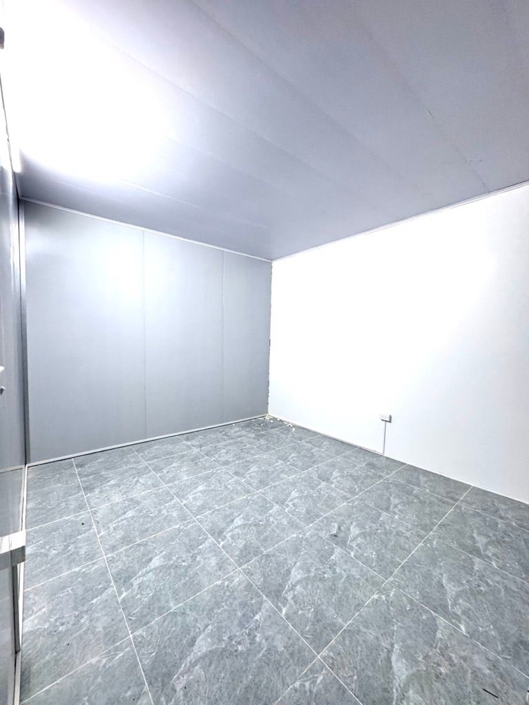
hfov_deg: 85.7
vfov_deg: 102.1
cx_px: 264
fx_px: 285
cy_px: 352
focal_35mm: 14
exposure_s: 1/100
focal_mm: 2.22
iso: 250
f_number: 2.2
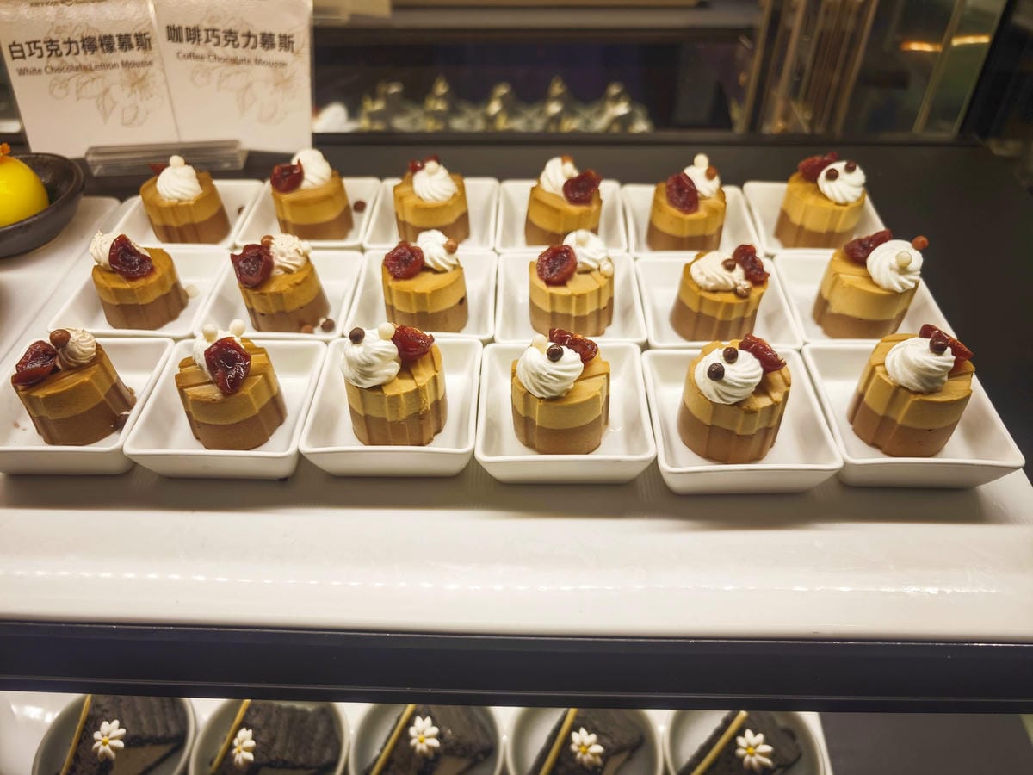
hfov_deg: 73.9
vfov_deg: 58.9
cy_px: 388
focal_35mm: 23
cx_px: 516
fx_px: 686
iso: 125
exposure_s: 1/121
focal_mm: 8.72
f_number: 2
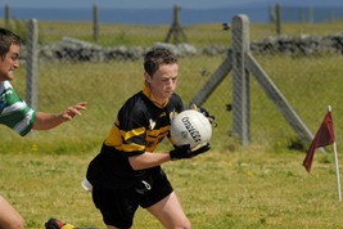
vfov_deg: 3.6
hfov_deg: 5.5
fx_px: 3601
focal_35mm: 378
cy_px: 154
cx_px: 92
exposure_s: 1/1000
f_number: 5
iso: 100
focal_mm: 160
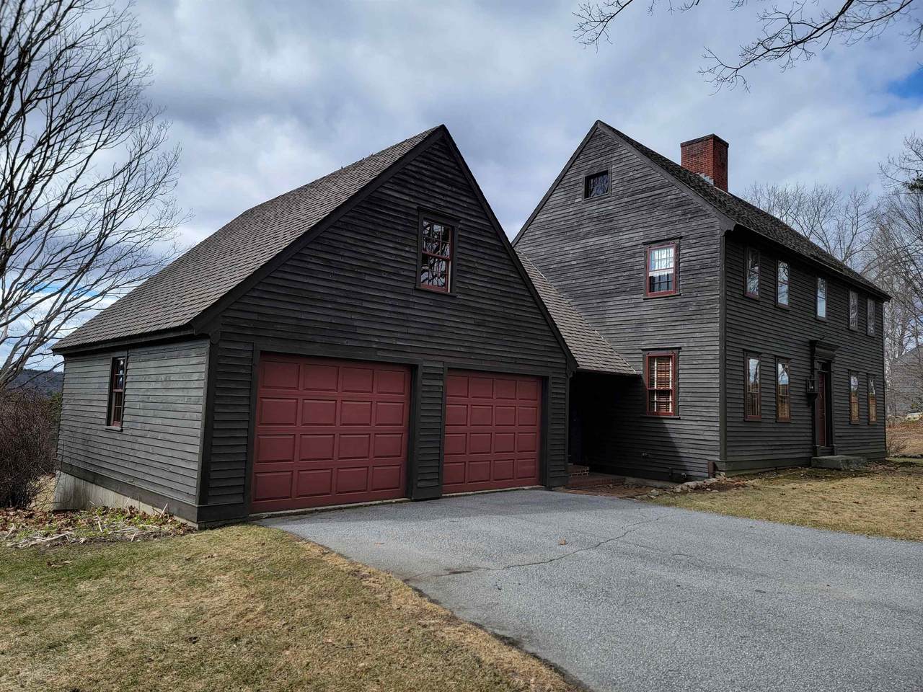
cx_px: 462
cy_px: 346
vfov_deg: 56.8
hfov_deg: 71.6
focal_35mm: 24
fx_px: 640
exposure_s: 1/562
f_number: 1.8
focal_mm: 6.7
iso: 16
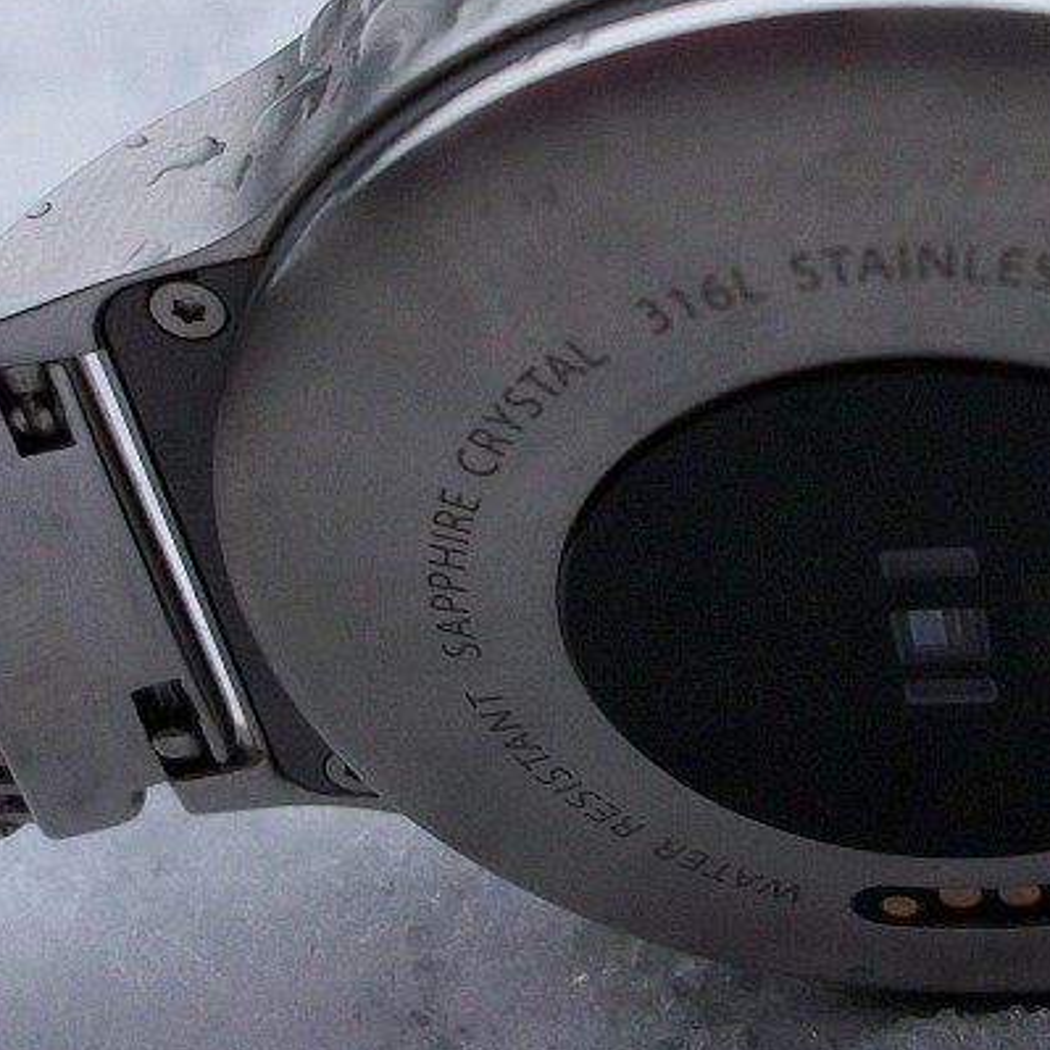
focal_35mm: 93
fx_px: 3192
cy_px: 353
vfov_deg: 18.6
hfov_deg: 18.5
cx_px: 818
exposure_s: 1/60
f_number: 3.1
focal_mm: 6.3
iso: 151
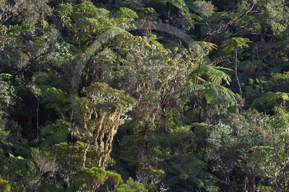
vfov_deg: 10.1
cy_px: 96
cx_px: 144
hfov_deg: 15.2
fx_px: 1083
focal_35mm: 135
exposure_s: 1/160
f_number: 11
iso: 400
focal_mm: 135
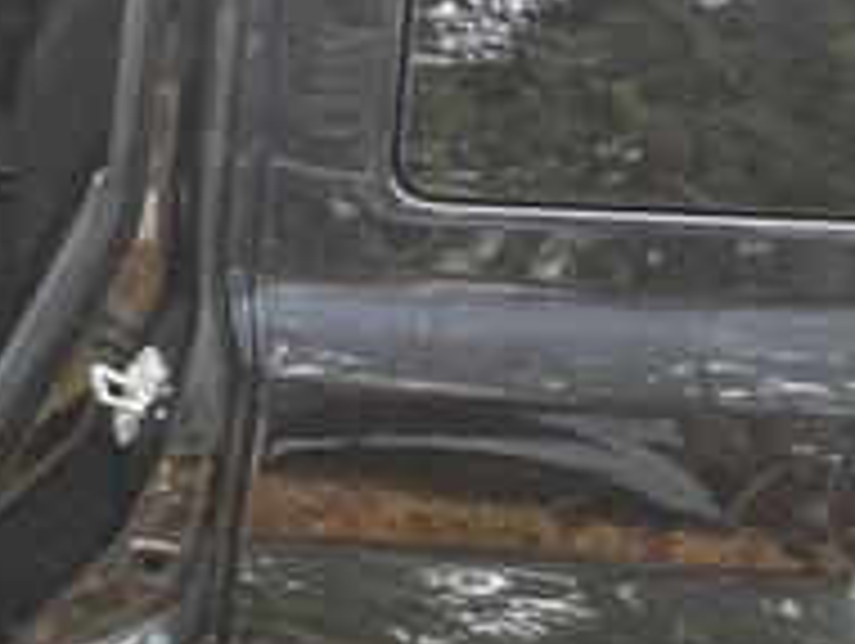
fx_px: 1509
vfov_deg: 23.9
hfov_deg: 26.6
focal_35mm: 61
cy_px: 189
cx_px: -270
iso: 640
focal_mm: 5.4
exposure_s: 1/60
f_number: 1.8
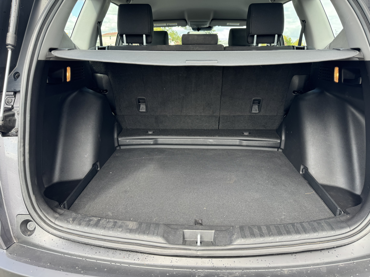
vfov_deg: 56.8
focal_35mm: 24
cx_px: 185
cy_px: 138
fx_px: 257
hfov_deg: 71.6
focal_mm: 6.76
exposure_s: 1/166
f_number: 1.78
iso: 64
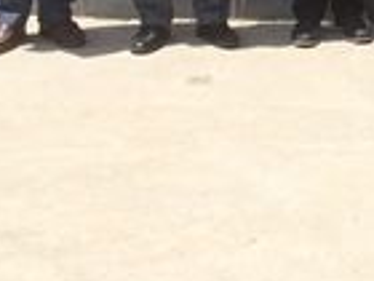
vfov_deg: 10.8
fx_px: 1340
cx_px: 502
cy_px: -302
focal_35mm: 124
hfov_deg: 15.1
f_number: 2.2
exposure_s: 1/1786
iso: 32
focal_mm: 4.15
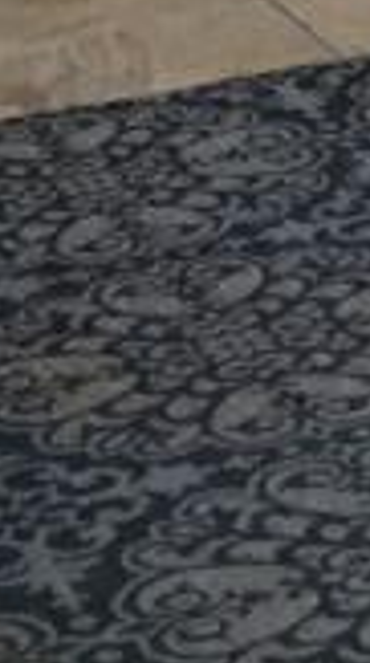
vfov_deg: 10.3
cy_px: -456
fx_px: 3491
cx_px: 1651
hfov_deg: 5.2
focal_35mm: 199
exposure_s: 1/30
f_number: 2.2
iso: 250
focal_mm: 4.15
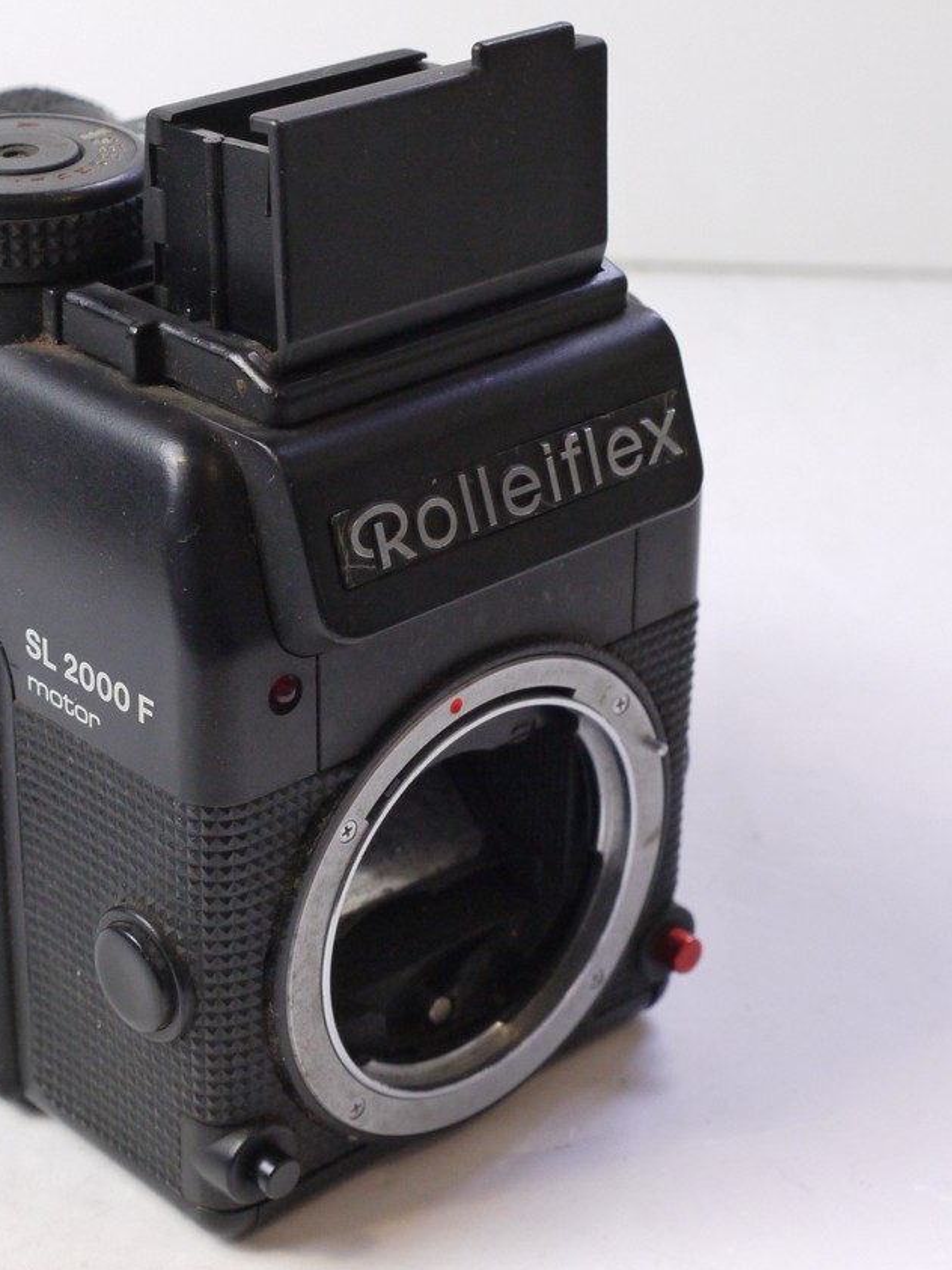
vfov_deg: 26.3
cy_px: 627
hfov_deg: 19.8
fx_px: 2714
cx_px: 291
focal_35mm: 74
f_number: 8
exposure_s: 1/30
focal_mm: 26
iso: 800
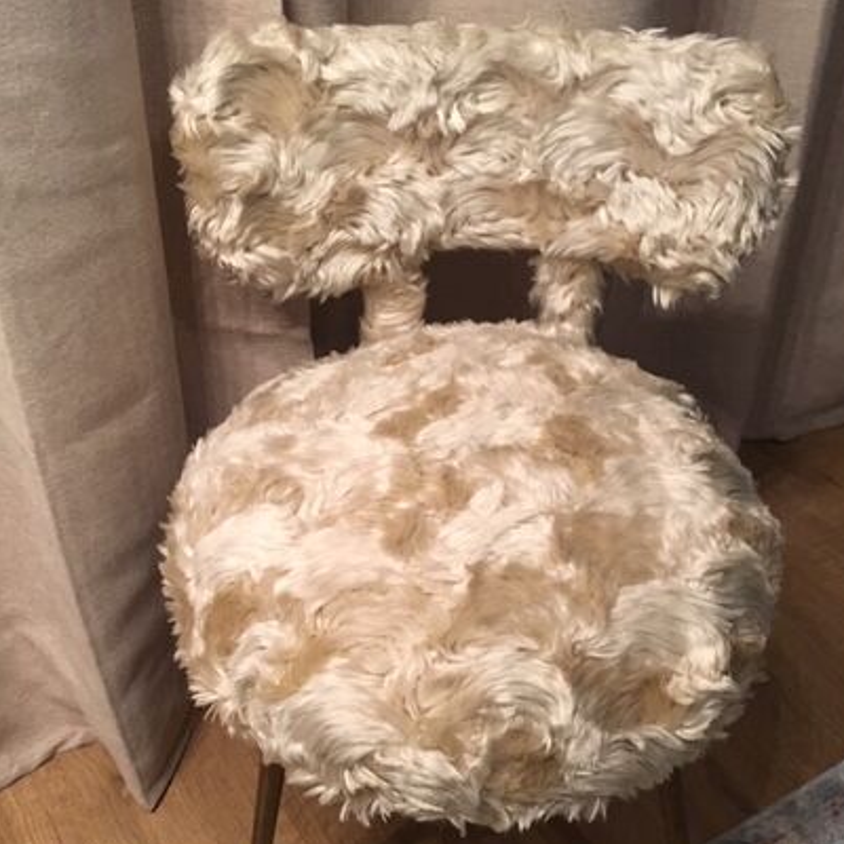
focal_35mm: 41
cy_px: 536
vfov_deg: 40.6
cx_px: 437
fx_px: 1131
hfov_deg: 40.9
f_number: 2.2
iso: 200
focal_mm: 4.15
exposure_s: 1/25
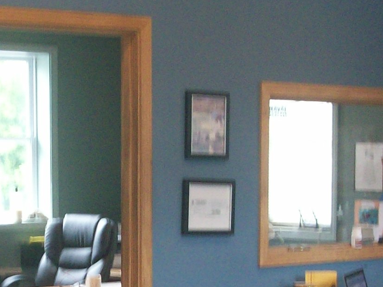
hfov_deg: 18.3
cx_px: 96
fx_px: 1184
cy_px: 279
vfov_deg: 13.7
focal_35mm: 107
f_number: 2.8
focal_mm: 5.7
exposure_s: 1/20.3
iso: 160
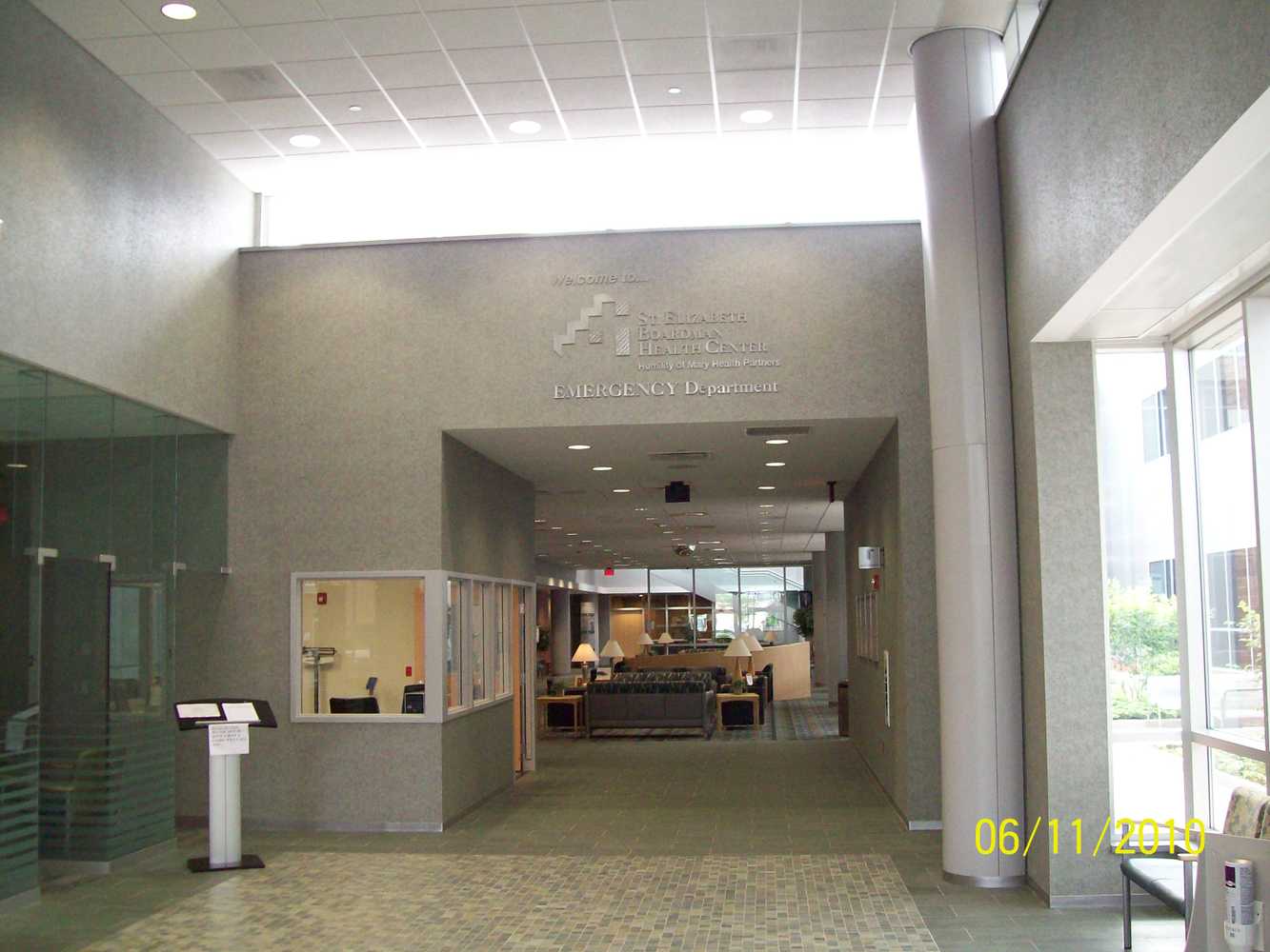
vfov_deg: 39.7
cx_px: 635
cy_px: 476
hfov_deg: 51.4
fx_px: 1321
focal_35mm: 36
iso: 200
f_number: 2.7
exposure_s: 1/66.1
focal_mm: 6
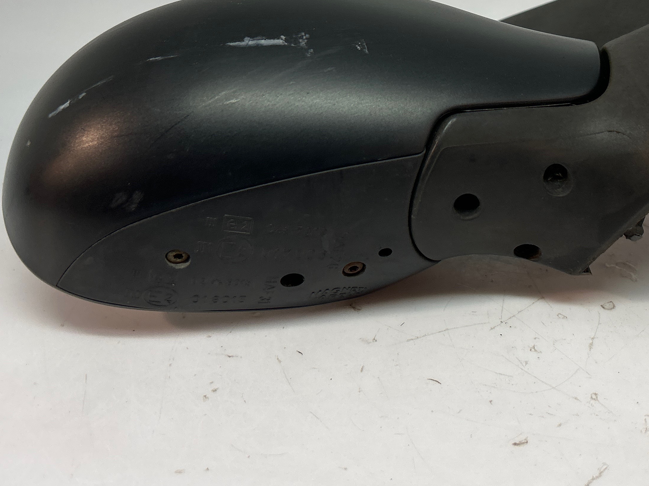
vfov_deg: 29.1
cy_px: 53
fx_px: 900
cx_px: 436
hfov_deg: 39.2
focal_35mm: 48
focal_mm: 5.7
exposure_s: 1/100
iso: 64
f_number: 1.5
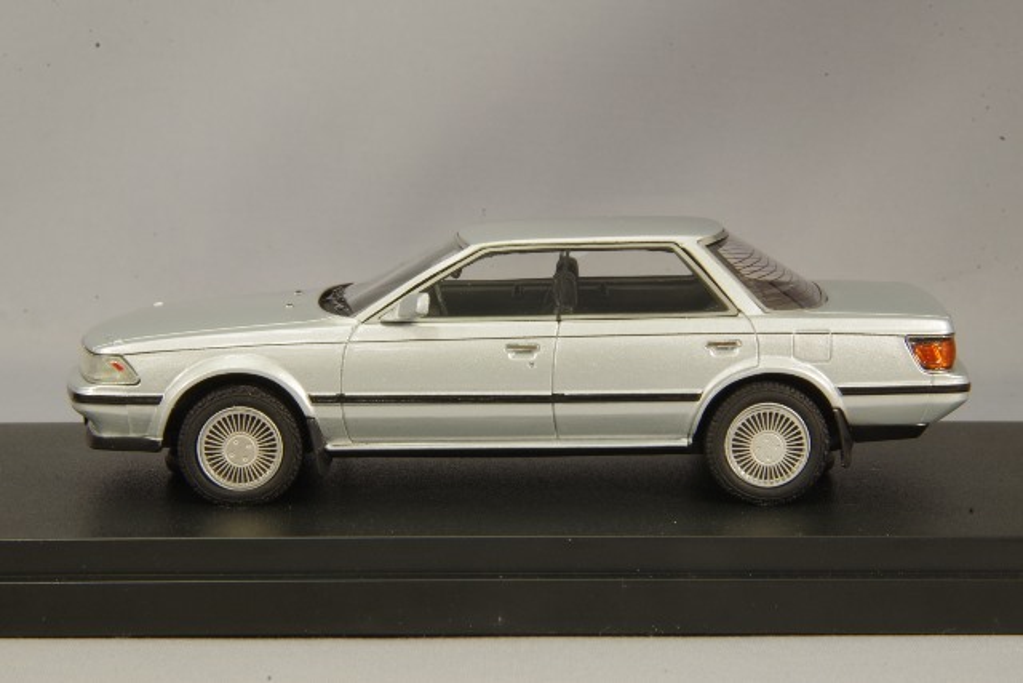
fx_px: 3183
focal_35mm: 112
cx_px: 512
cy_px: 342
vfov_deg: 12.2
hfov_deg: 18.3
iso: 400
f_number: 32
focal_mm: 75
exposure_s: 1/1.67
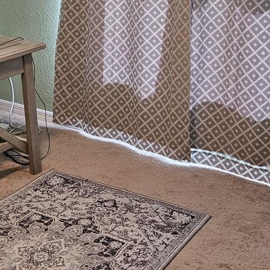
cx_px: 66
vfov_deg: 22.9
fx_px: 653
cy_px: 44
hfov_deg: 23.1
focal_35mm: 74
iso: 400
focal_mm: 5.4
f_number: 1.8
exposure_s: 1/120
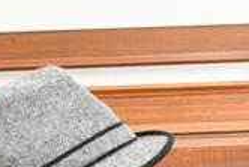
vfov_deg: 5.8
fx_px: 1620
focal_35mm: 234
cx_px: 633
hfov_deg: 8.0
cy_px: 332
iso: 4500
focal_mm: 38
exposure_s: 1/60
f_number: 7.1
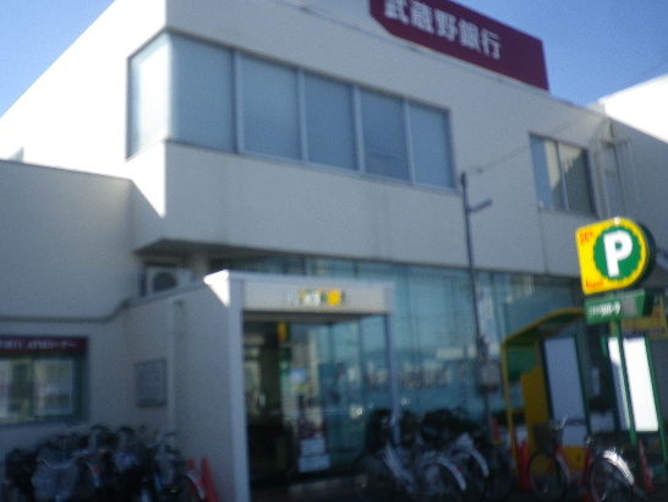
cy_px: 223
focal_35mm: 41
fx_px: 792
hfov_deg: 45.7
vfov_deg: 35.1
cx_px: 323
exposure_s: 1/400
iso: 80
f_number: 3.9
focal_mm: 6.36
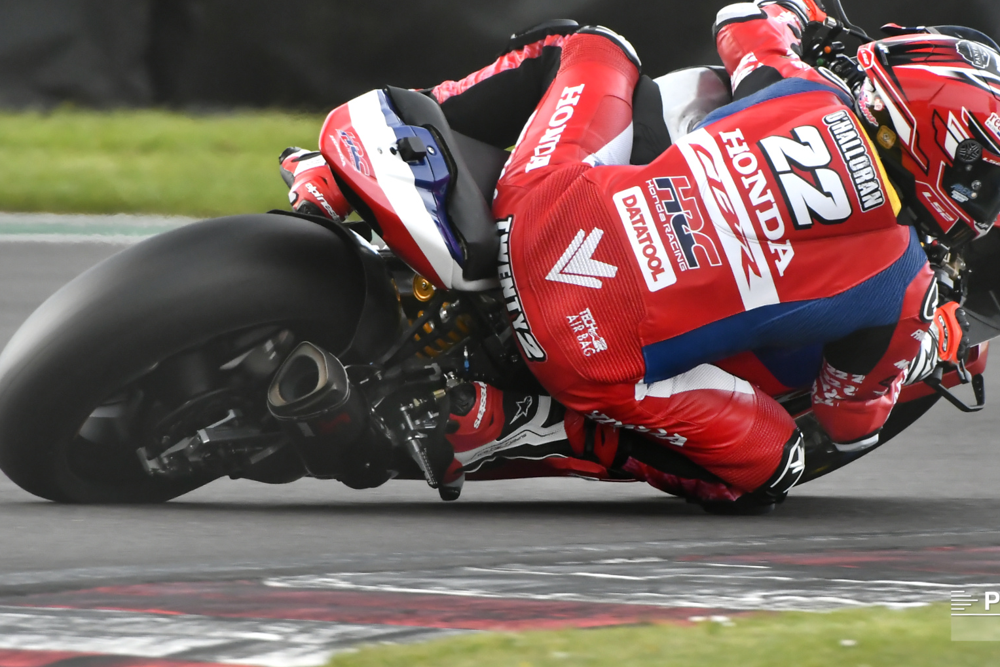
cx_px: 589
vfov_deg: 1.2
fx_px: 32747
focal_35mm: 1179
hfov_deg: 1.7
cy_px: 310
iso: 2200
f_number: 8
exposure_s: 1/500
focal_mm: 600
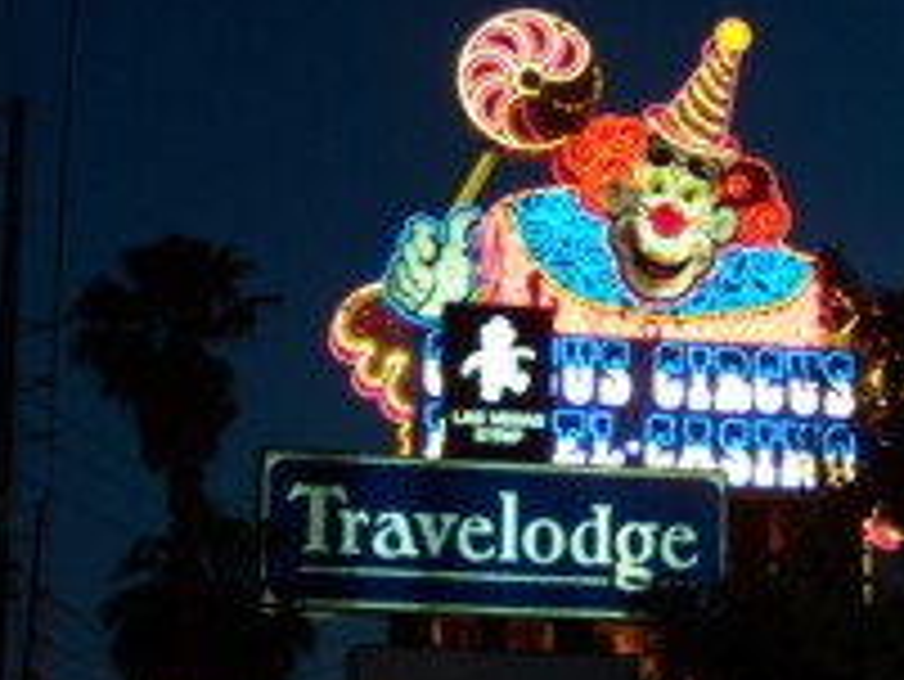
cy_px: 543
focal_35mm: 113
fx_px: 2953
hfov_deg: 17.4
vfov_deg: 13.1
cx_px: 589
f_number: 3.4
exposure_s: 1/30
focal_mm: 13.3
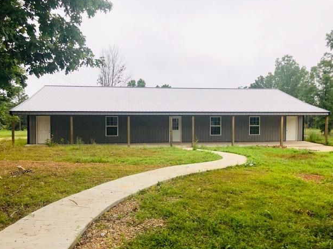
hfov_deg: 61.7
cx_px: 170
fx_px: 279
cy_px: 126
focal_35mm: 29
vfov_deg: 48.2
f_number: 1.8
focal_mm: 4
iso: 20
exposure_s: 1/1779
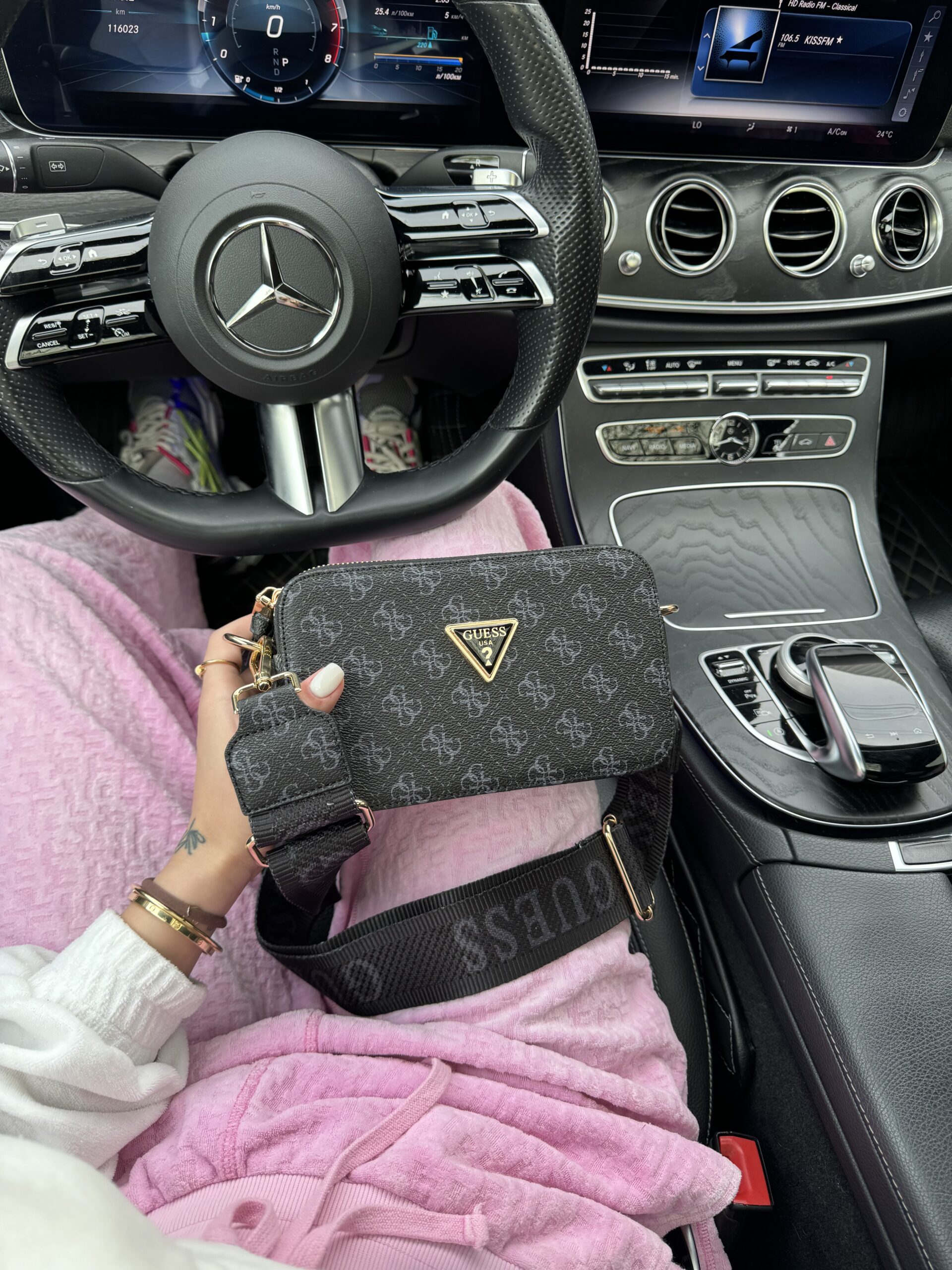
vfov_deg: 71.6
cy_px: 635
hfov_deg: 56.8
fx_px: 880
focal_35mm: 24
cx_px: 476
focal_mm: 6.76
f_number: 1.78
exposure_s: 1/170
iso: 64
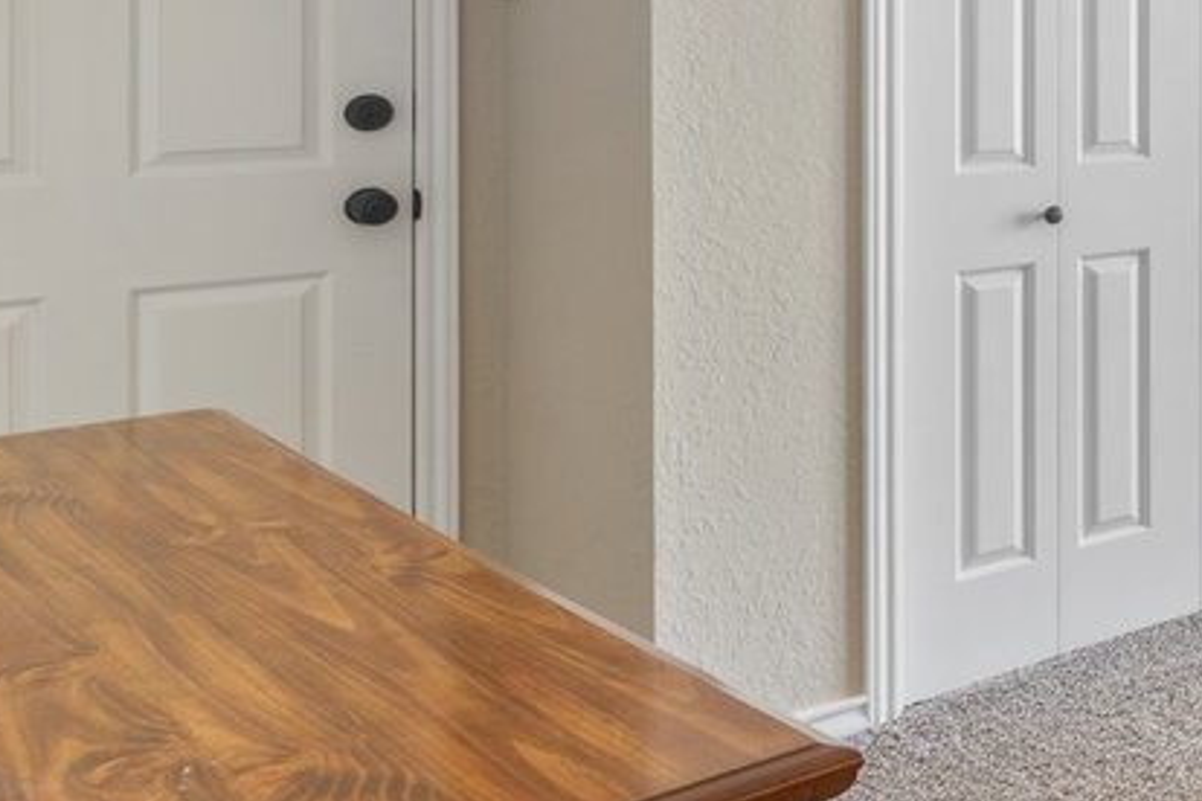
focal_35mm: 47
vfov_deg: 26.9
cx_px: 1844
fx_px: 1569
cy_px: -20
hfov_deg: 27.4
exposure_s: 1.3
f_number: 9
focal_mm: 12
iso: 100
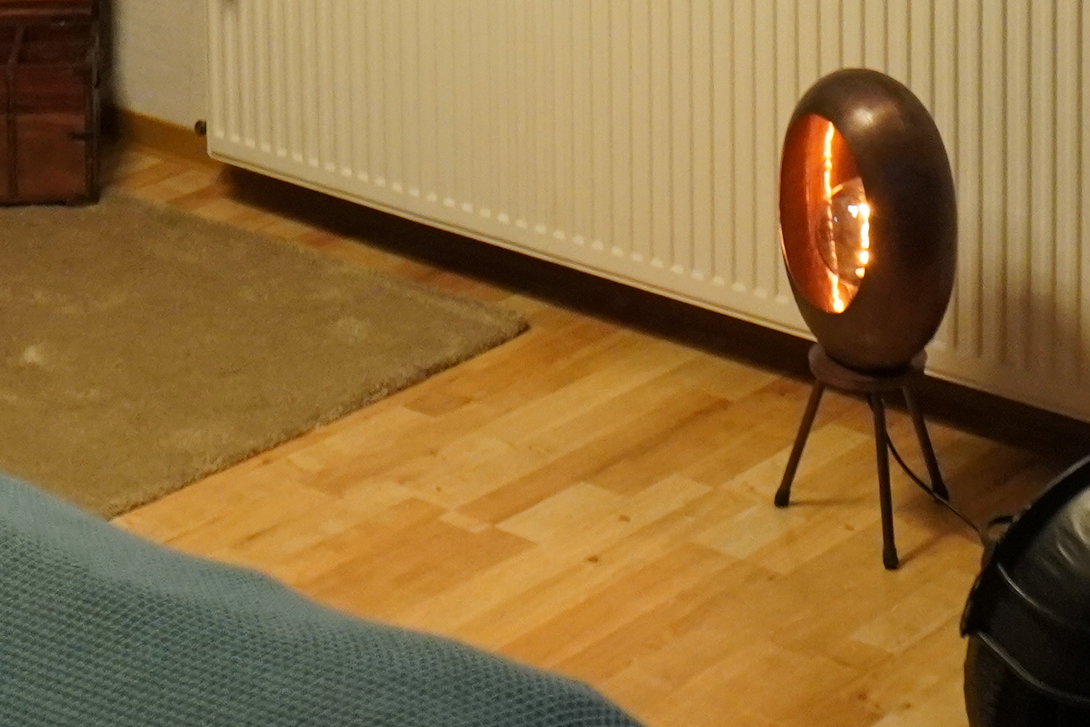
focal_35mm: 98
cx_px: 417
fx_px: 2968
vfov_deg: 12.9
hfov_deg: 20.8
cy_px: -512
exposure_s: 1/160
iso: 1600
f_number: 3.5
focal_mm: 16
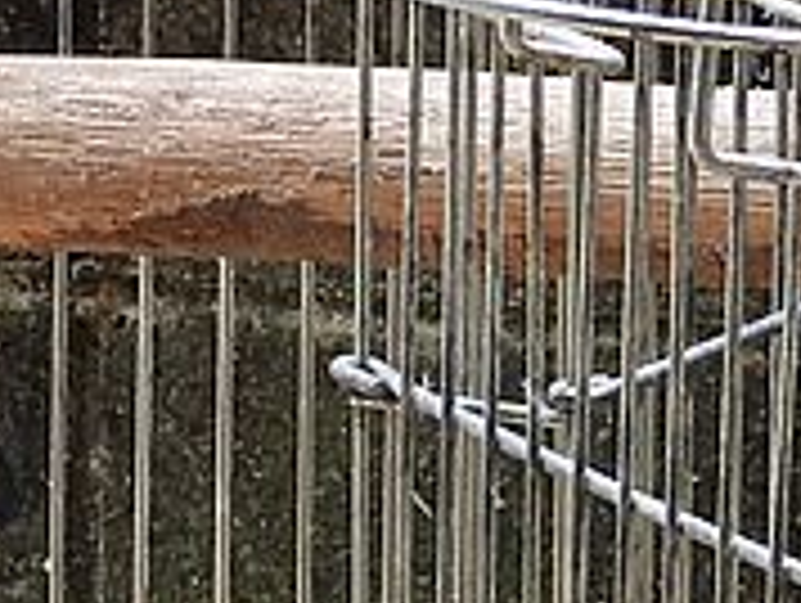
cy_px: -364
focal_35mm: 674
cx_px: -603
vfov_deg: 2.2
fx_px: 15617
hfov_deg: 2.9
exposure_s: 1/60
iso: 320
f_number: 4.5
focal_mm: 26.8
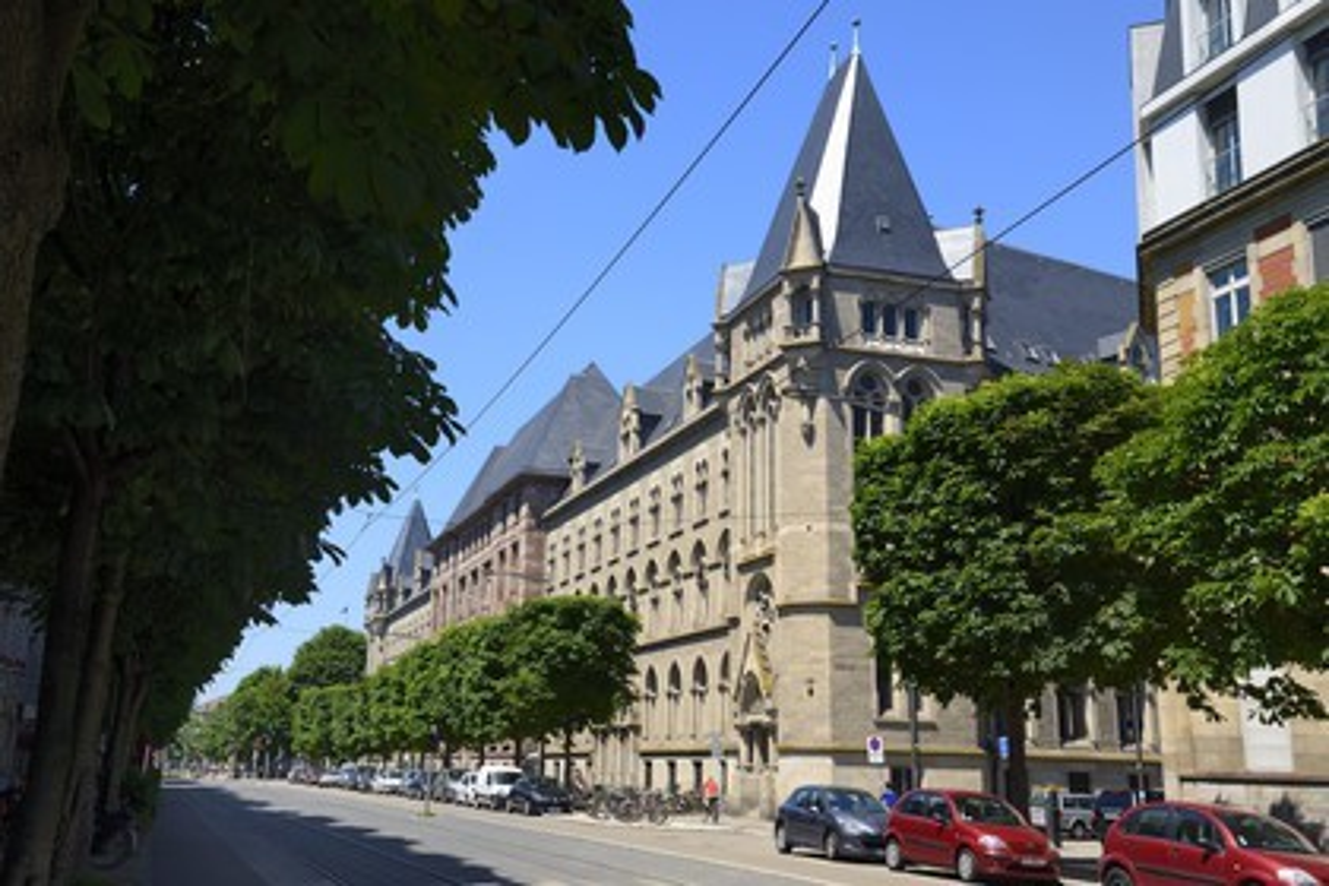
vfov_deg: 35.1
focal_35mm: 38
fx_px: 1403
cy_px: 443
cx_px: 664
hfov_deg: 50.7
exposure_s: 1/250
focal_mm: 38
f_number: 10
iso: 200
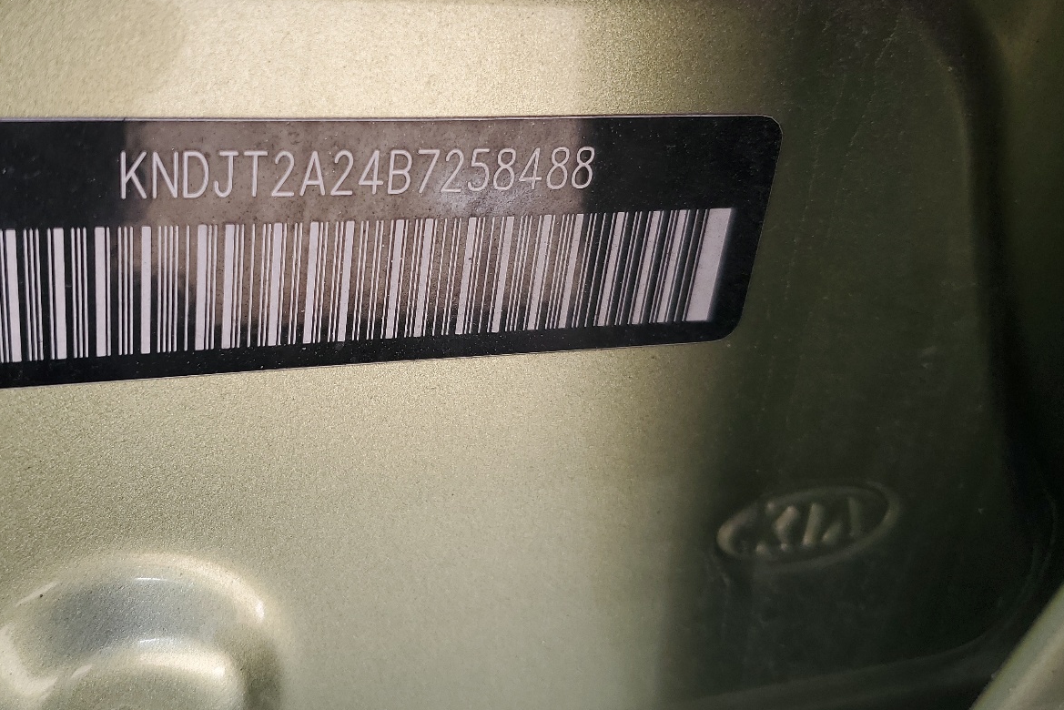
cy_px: 296
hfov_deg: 51.3
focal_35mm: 37
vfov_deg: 35.9
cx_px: 392
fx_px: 1094
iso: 50
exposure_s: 1/250
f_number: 1.5
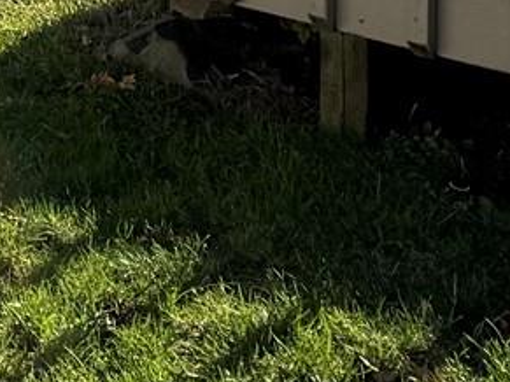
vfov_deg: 7.7
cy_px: -759
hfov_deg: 9.9
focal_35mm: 169
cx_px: -820
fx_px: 2489
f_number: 1.78
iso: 80
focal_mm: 6.76
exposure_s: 1/3145
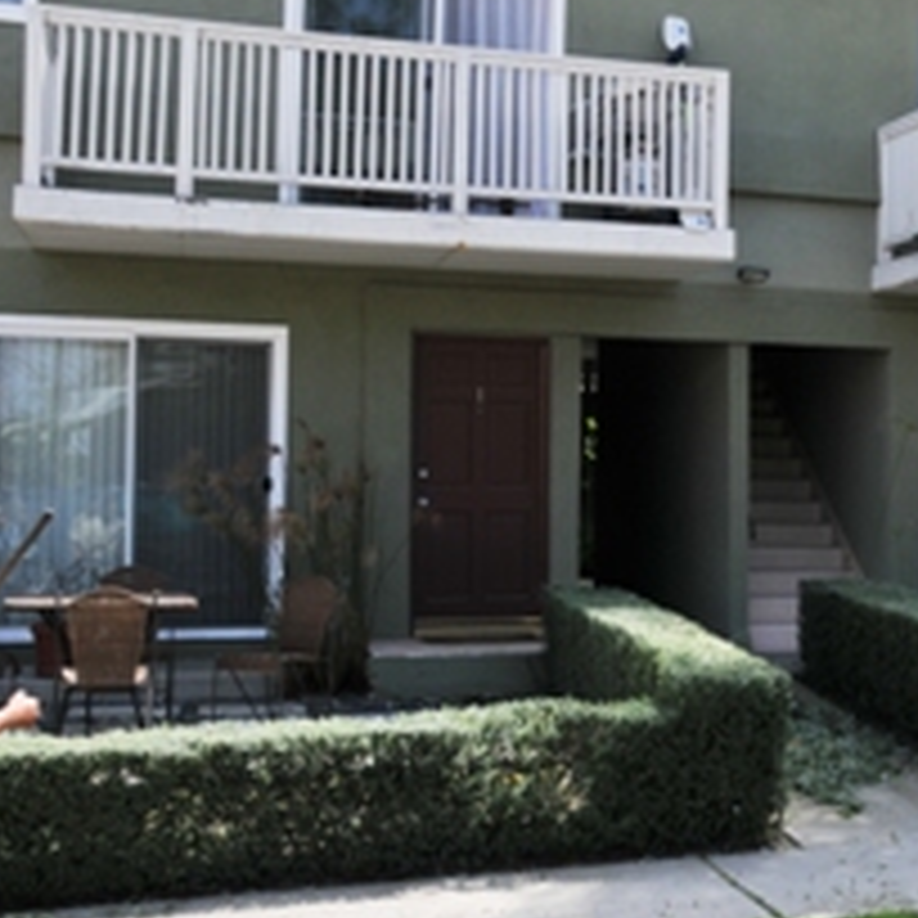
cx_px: 945
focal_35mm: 56
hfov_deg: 28.4
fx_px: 1680
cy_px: 418
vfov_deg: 30.5
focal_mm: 20
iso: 200
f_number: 9
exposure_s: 1/320
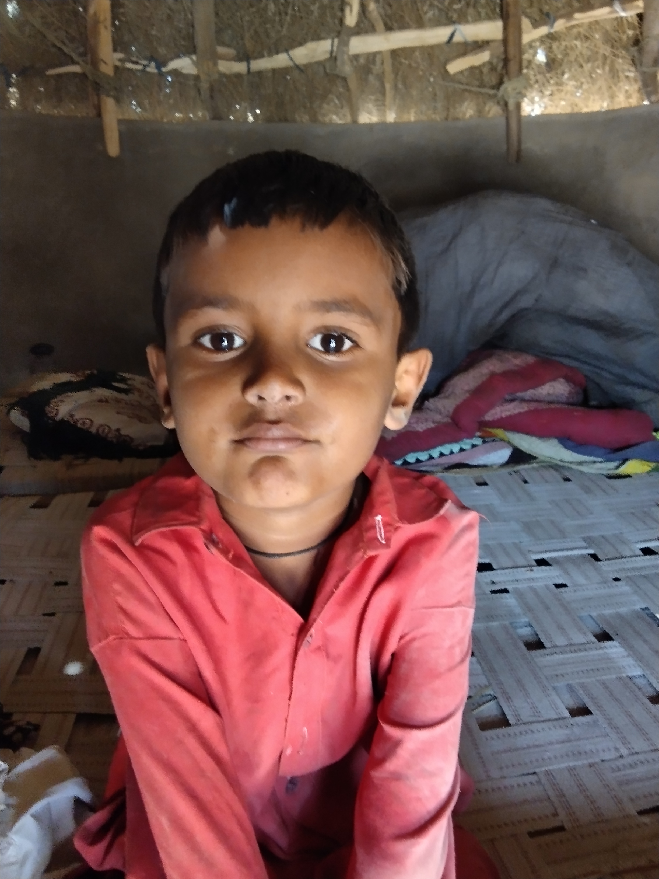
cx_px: 330
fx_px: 660
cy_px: 440
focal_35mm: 26
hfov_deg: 53.1
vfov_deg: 67.3
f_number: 2
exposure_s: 1/50
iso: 269
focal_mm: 2.78
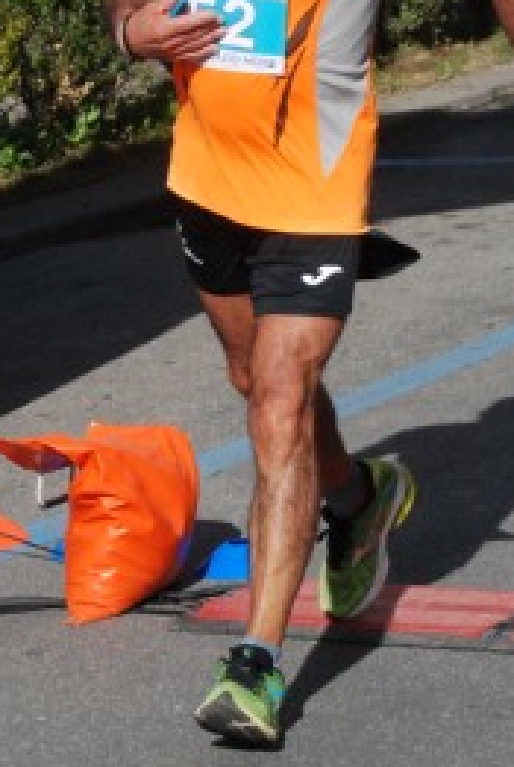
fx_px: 4266
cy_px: 320
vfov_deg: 10.3
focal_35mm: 200
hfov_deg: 6.9
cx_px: 181
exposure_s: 1/2000
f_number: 8
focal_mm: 58
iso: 1000
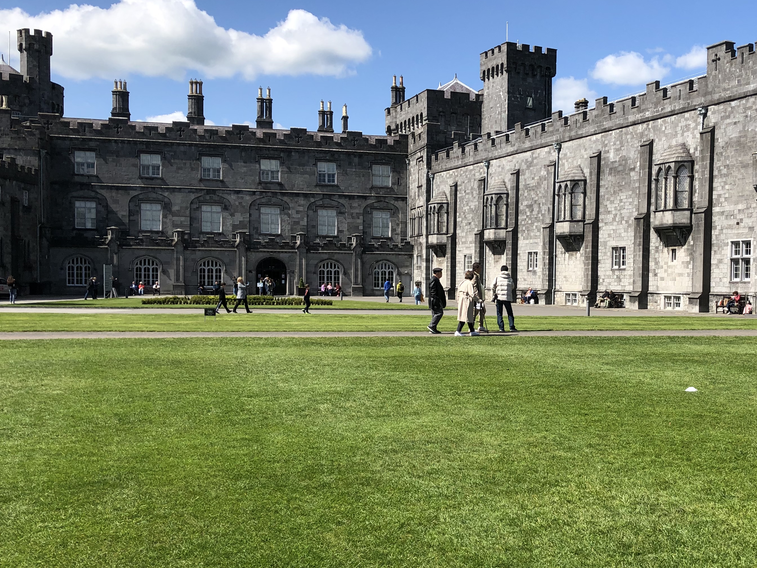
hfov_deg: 44.0
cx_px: 523
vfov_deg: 34.3
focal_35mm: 42
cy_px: 328
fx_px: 918
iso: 20
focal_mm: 3.99
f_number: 1.8
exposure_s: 1/2088
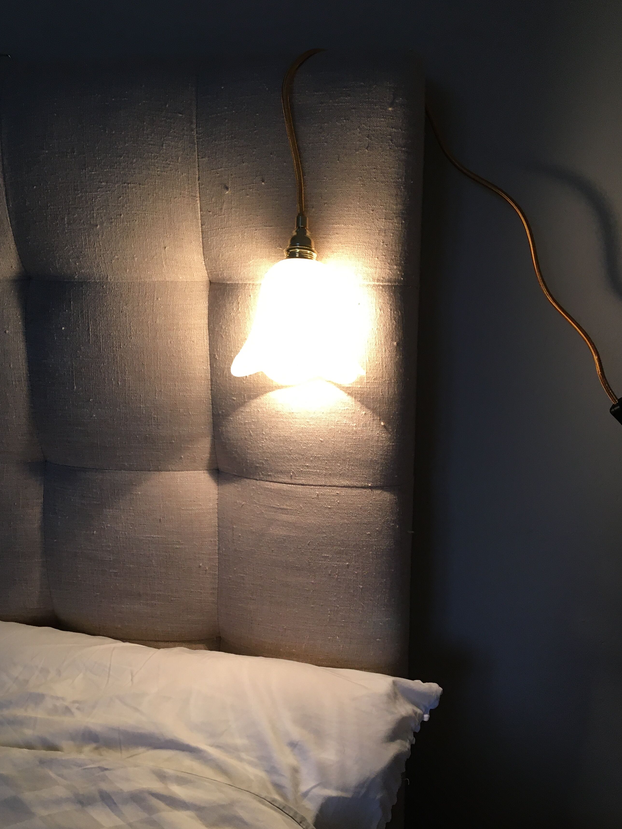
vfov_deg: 53.8
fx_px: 815
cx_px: 338
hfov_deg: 41.8
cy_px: 474
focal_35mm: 34
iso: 50
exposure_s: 1/33
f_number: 2.2
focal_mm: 4.15
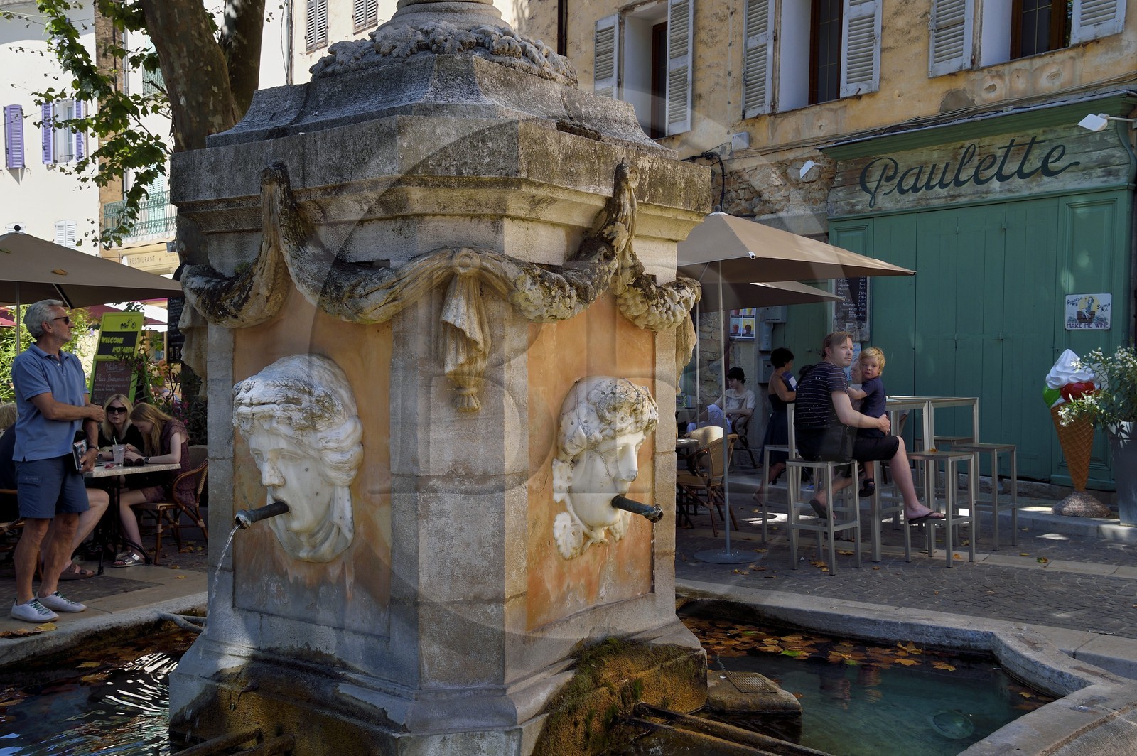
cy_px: 378
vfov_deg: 36.8
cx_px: 568
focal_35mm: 36
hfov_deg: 53.2
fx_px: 1136
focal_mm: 36
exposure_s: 1/125
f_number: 13
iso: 200
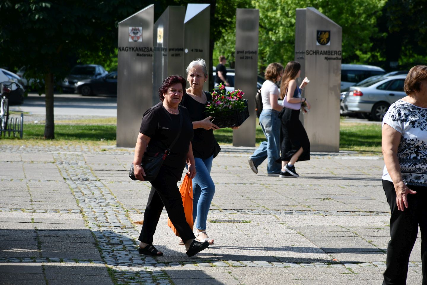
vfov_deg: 6.5
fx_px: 2491
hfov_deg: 9.8
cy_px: 142
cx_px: 214
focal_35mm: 210
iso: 200
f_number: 8
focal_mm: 140
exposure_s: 1/500
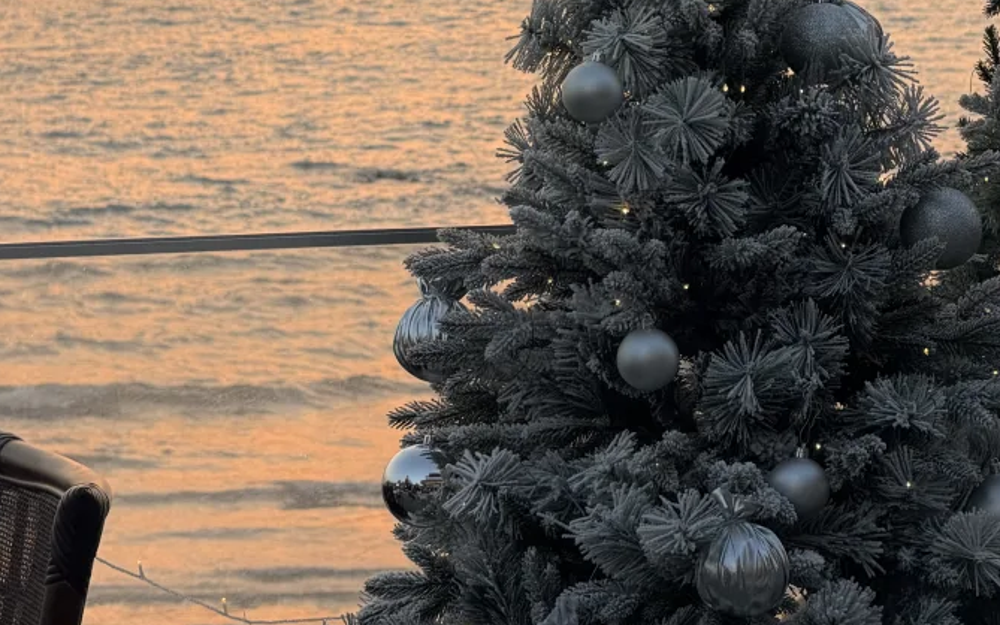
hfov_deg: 9.2
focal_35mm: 228
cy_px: -208
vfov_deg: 5.7
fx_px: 6213
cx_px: 650
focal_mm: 16.89
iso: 64
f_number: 2.8
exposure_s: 1/121
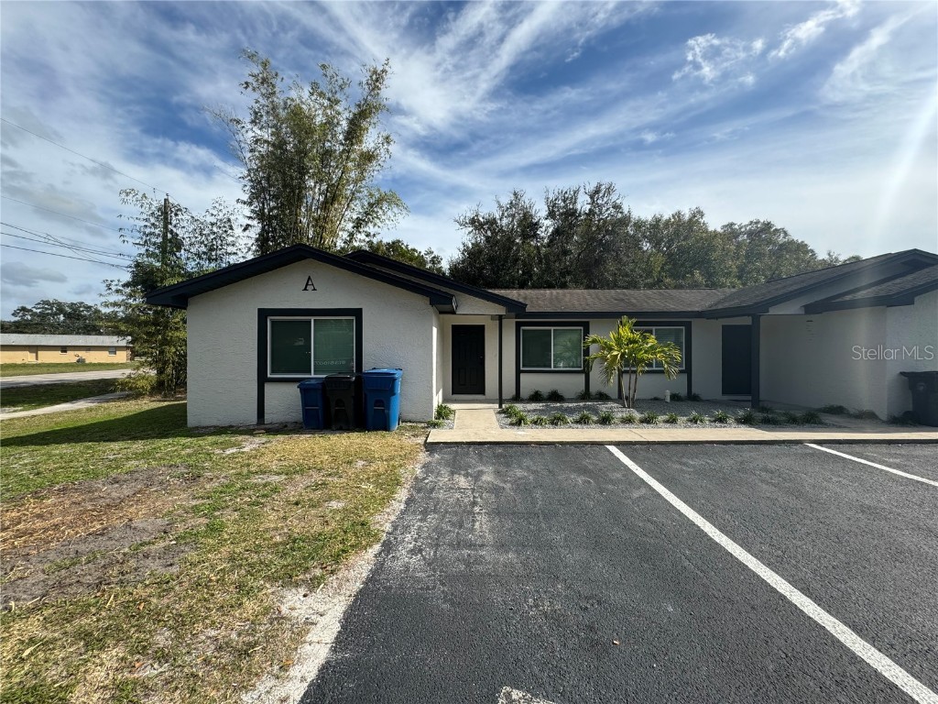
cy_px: 352
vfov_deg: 85.7
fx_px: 379
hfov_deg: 102.1
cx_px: 469
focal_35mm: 14
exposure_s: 1/1709
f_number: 2.2
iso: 50
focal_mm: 2.22
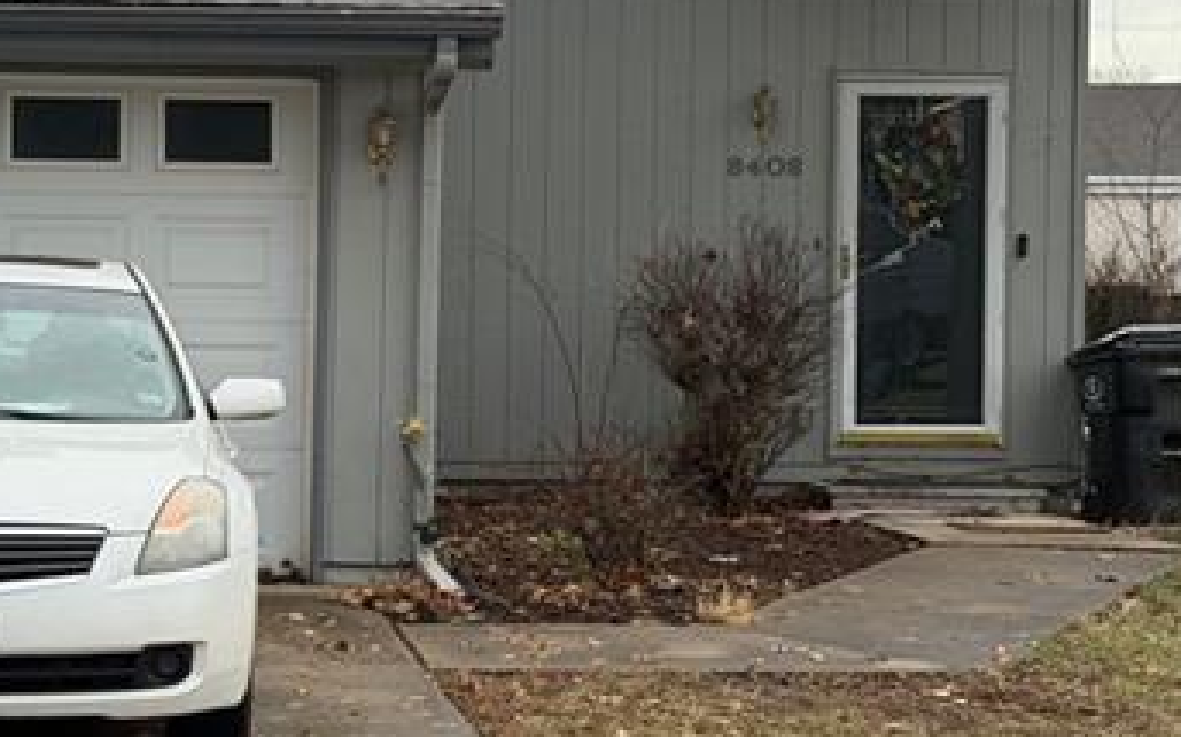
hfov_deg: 18.3
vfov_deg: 11.5
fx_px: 3667
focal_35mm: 114
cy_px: 255
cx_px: 424
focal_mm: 6.76
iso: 80
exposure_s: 1/693
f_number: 1.78
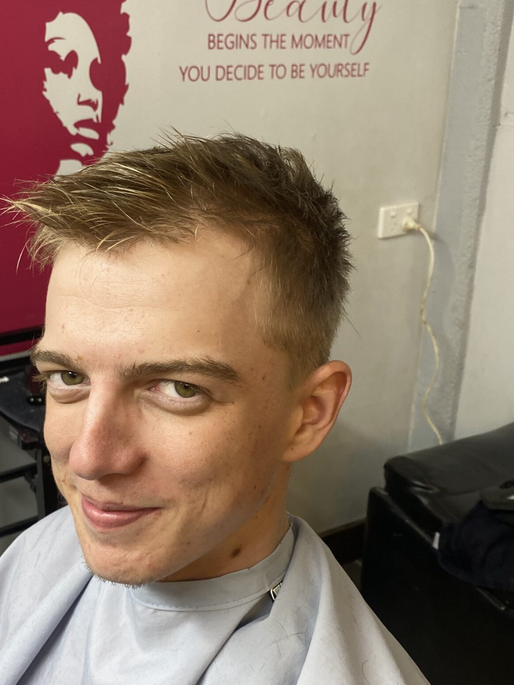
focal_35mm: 43
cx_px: 194
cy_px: 402
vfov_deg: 43.7
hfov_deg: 33.4
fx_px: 851
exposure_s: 1/100
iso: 100
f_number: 1.8
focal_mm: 4.25
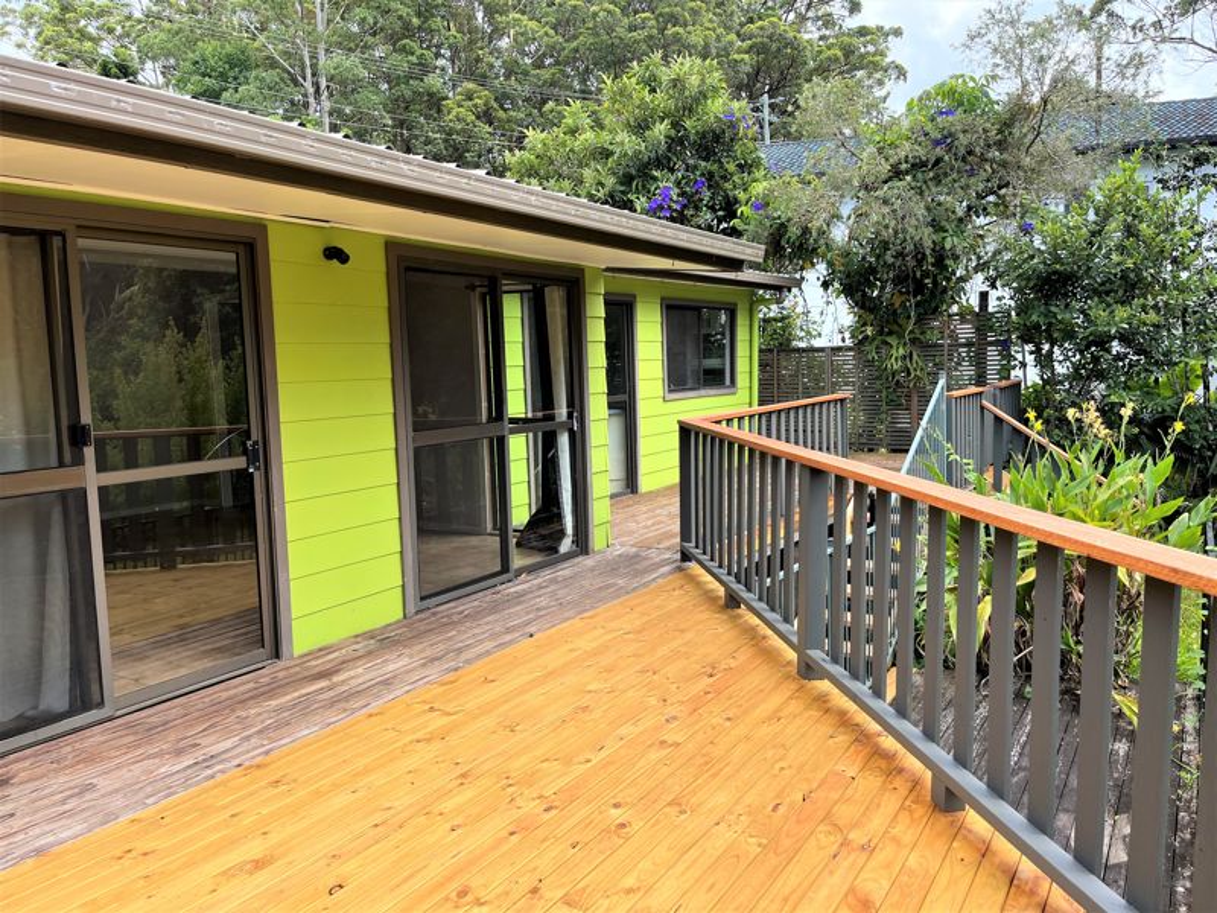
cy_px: 456
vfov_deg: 53.1
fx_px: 914
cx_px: 608
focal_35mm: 26
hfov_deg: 67.3
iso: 50
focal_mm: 5.1
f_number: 1.6
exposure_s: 1/1056
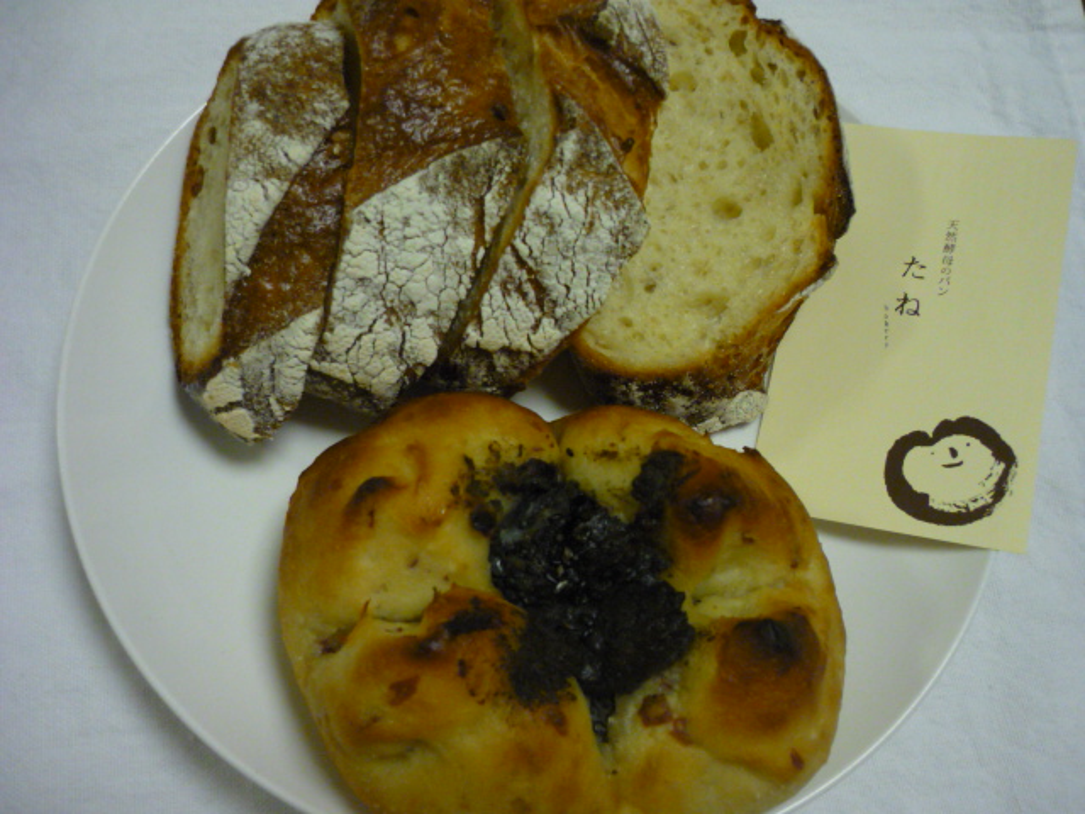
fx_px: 1034
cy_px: 407
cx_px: 542
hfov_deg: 55.4
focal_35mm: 33
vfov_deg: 42.9
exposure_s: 1/30
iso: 400
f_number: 2.8
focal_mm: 5.5
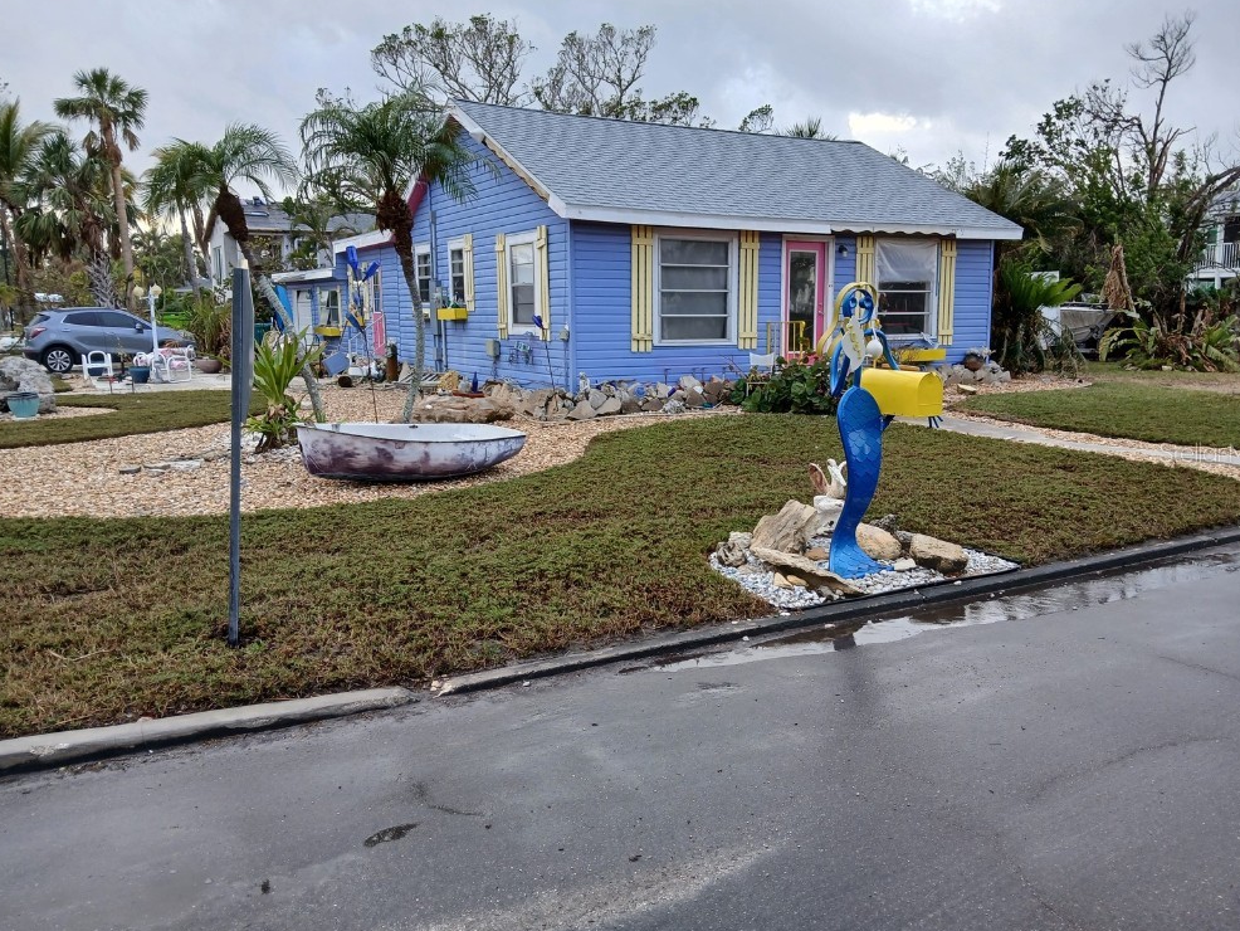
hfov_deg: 65.3
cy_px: 452
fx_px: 967
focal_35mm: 27
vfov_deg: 51.4
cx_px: 634
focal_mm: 3.98
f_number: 1.8
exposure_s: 1/120
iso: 40
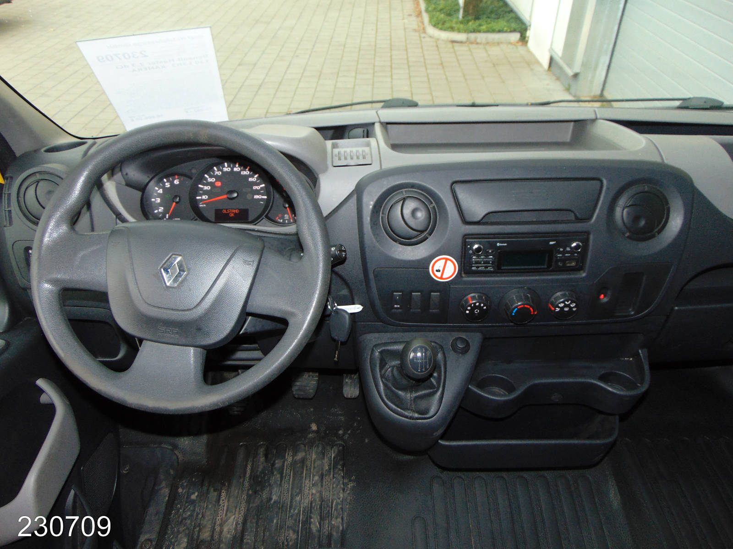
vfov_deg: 54.9
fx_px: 529
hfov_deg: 69.4
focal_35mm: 25
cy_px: 274
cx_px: 366
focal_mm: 4.5
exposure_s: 1/30
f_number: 3
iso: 200
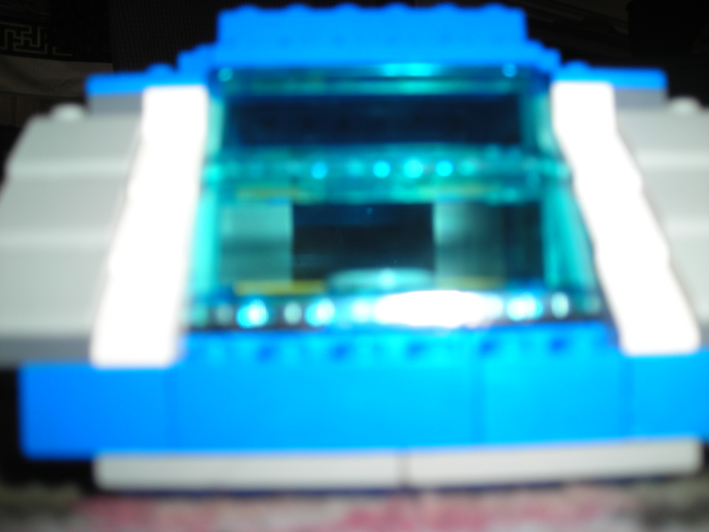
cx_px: 354
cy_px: 266
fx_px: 778
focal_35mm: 38
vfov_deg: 37.7
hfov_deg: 49.0
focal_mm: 6.3
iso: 50
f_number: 3.2
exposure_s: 1/60
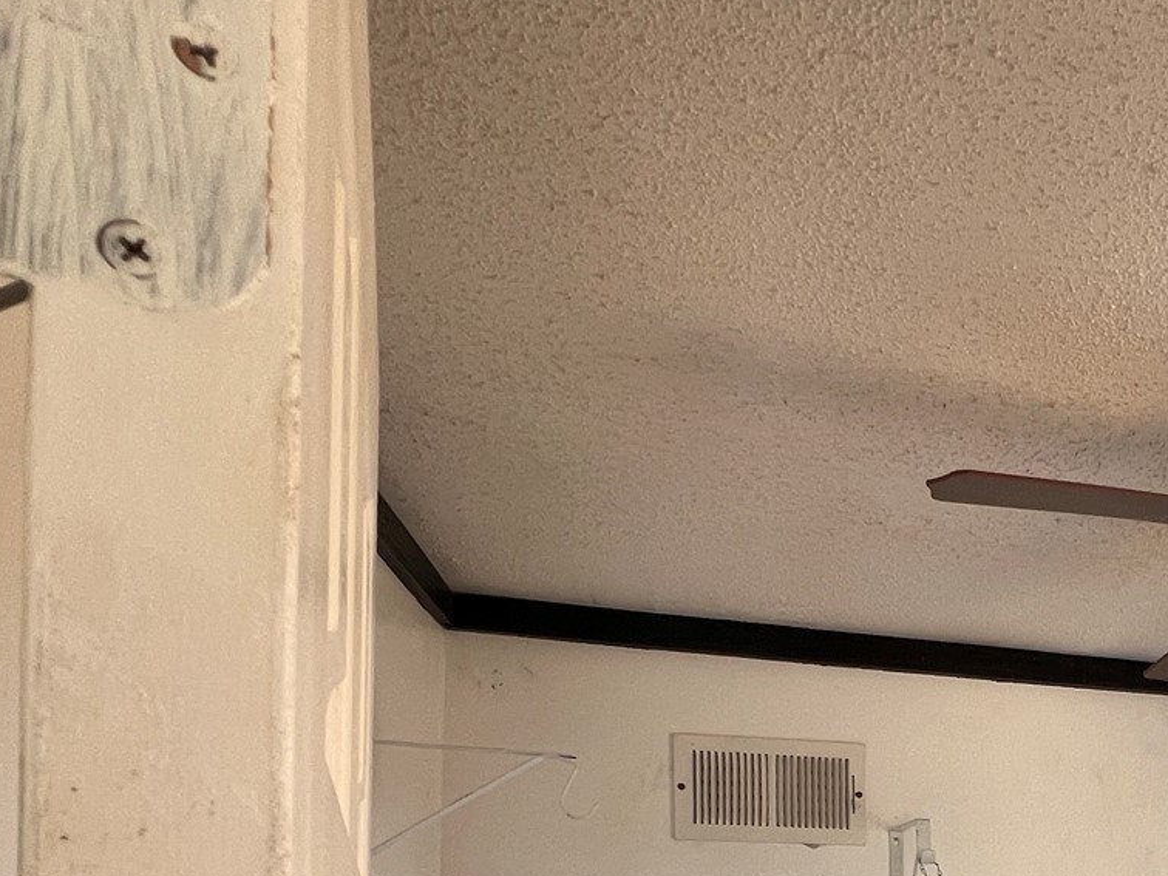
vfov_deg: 35.1
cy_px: 1020
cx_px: 1122
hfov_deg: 47.6
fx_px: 1113
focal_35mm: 33
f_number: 1.8
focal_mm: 1.57
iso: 64
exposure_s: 1/99
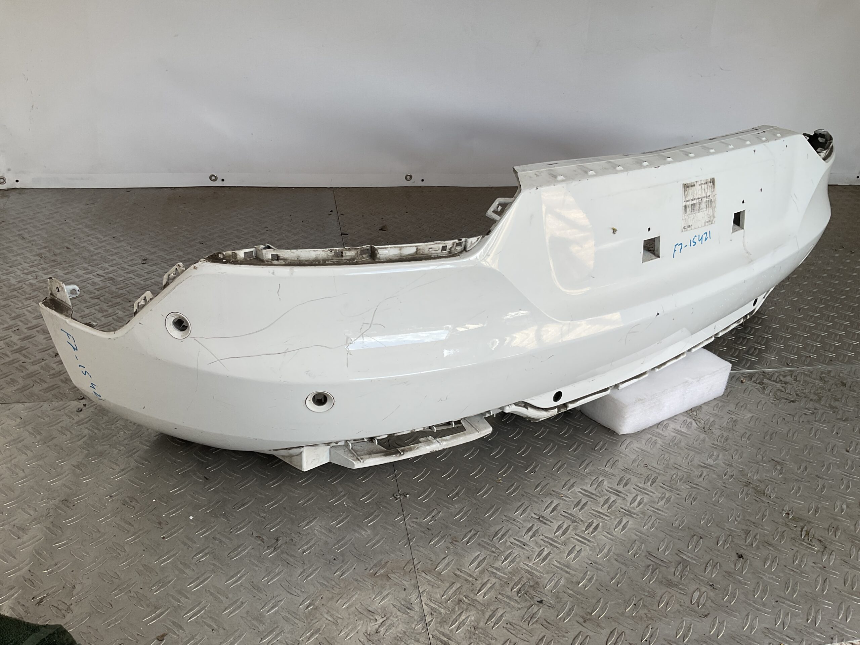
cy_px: 322
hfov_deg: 61.7
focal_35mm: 29
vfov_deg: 48.2
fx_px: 720
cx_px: 430
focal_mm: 3
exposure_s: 1/188
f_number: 1.8
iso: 16
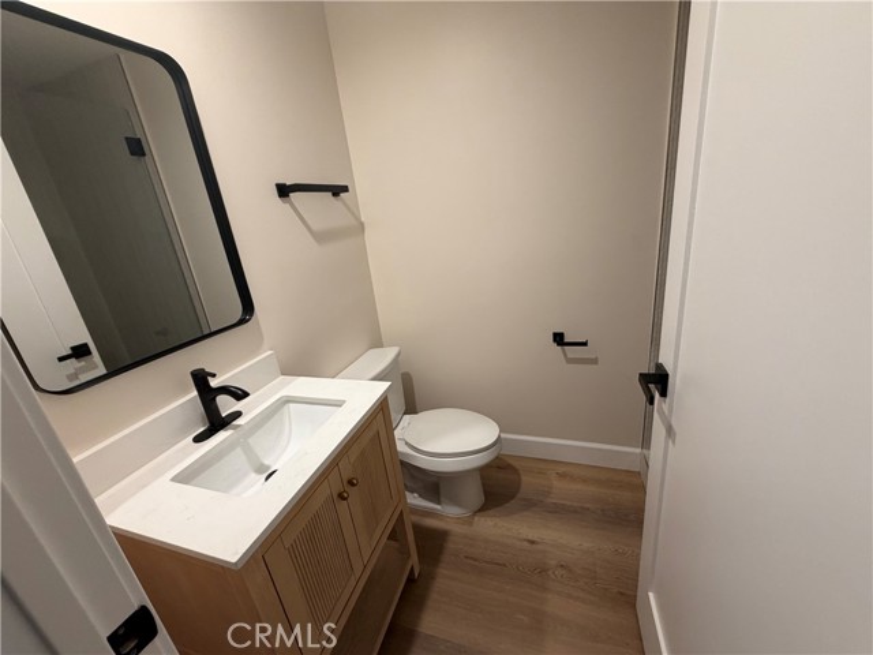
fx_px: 353
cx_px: 436
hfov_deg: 102.1
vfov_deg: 85.7
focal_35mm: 14
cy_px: 328
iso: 200
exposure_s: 1/60
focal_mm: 2.22
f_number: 2.2
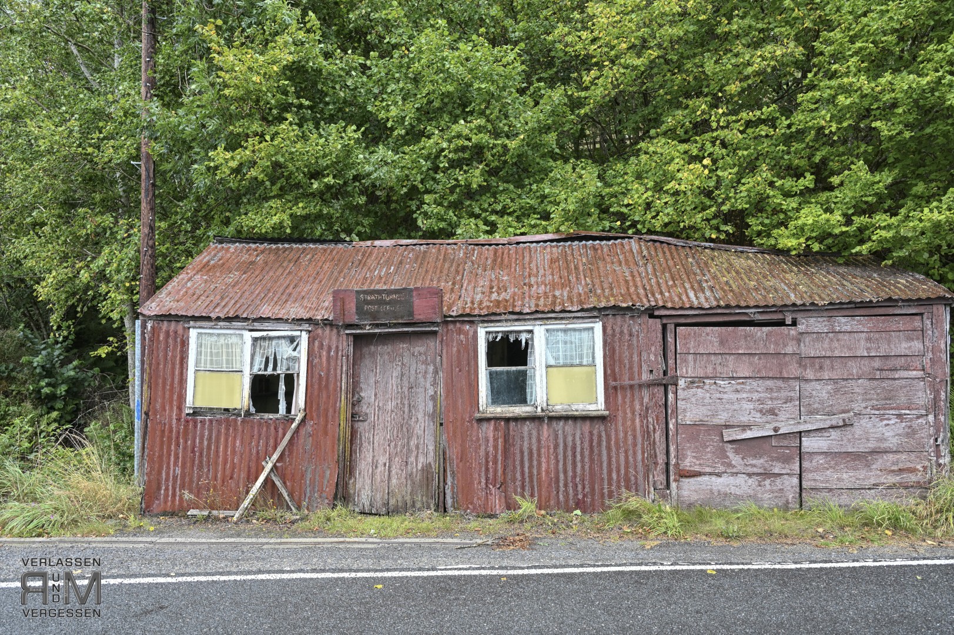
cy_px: 318
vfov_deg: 46.3
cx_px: 477
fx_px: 742
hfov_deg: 65.5
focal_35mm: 28
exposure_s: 1/60
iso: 200
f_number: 4
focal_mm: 28
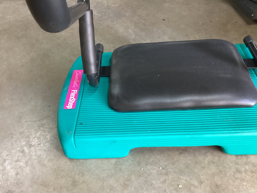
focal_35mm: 31
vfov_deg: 45.4
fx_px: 230
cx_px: 128
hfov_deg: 58.3
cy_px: 96
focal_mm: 3.3
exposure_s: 1/50
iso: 320
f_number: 2.4
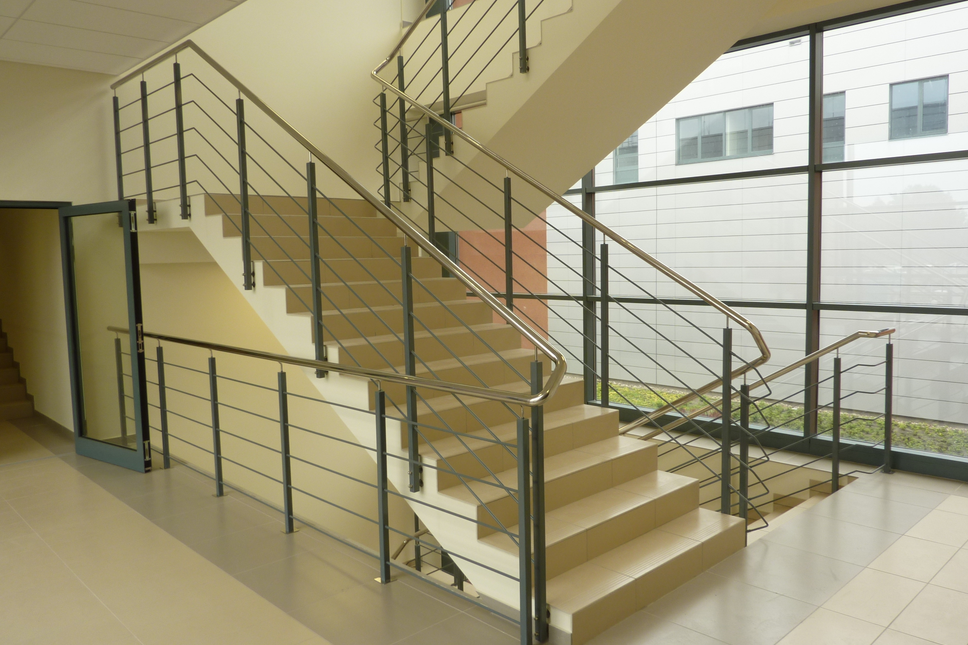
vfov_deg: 47.9
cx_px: 490
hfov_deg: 67.4
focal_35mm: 27
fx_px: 726
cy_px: 330
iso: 80
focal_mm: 4.1
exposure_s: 1/50
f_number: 3.3
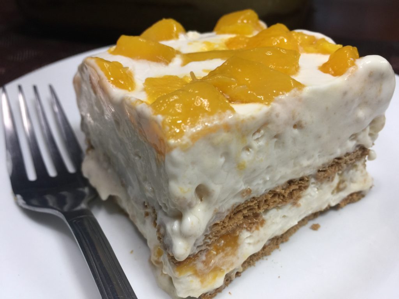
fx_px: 334
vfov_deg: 48.2
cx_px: 200
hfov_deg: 61.7
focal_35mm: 29
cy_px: 150
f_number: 2.2
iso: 32
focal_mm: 4.15
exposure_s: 1/30
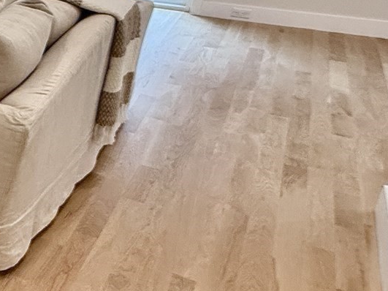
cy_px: 53
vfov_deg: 26.5
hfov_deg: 22.2
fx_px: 605
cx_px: -302
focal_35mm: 54
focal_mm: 2.22
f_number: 2.2
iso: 320
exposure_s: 1/120
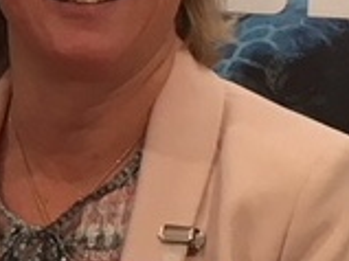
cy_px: 79
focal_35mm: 197
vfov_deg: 7.5
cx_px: -229
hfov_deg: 9.7
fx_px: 1985
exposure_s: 1/33
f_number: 2.2
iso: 64
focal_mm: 4.15
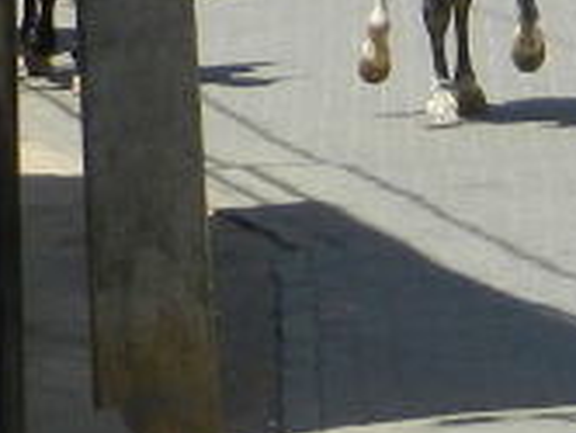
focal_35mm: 892
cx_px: 1124
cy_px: -572
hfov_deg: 2.2
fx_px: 14864
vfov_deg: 1.7
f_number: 5.1
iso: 160
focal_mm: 25.7
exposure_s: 1/640
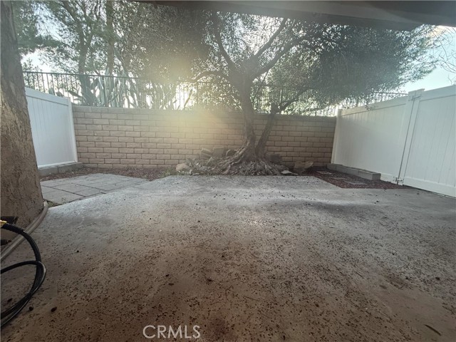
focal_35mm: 14
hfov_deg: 102.1
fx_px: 184
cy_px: 171
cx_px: 228
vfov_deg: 85.7
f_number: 2.2
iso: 400
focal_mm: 2.22
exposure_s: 1/60
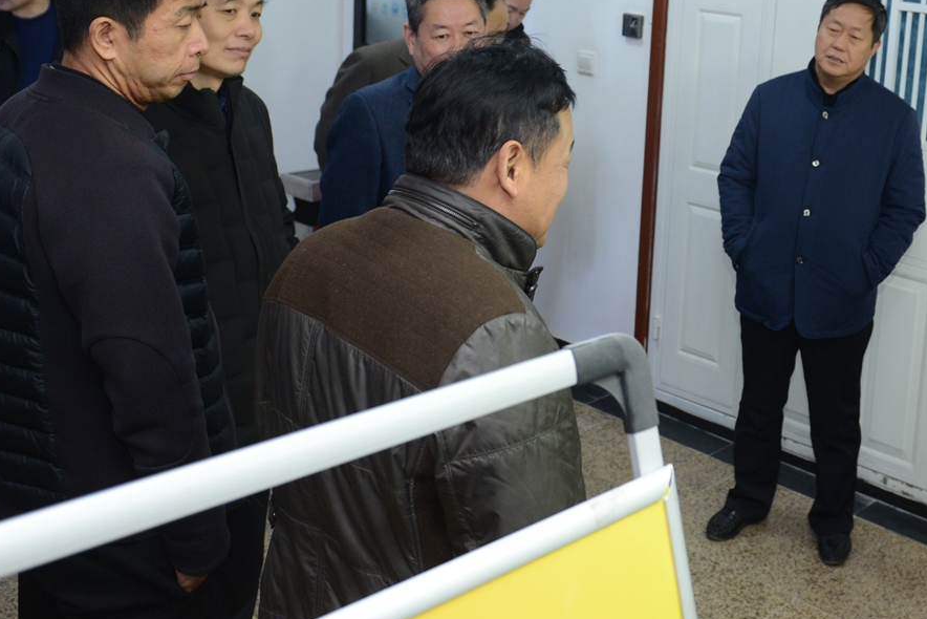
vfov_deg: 27.1
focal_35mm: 49
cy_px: 140
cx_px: 701
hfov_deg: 39.2
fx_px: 1262
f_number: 4
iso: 1250
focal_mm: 24
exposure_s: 1/80
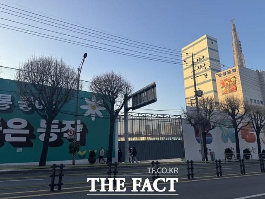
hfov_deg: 71.6
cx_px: 132
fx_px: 184
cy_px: 100
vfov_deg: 56.8
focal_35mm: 24
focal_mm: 6.76
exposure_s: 1/1524
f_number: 1.78
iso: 80
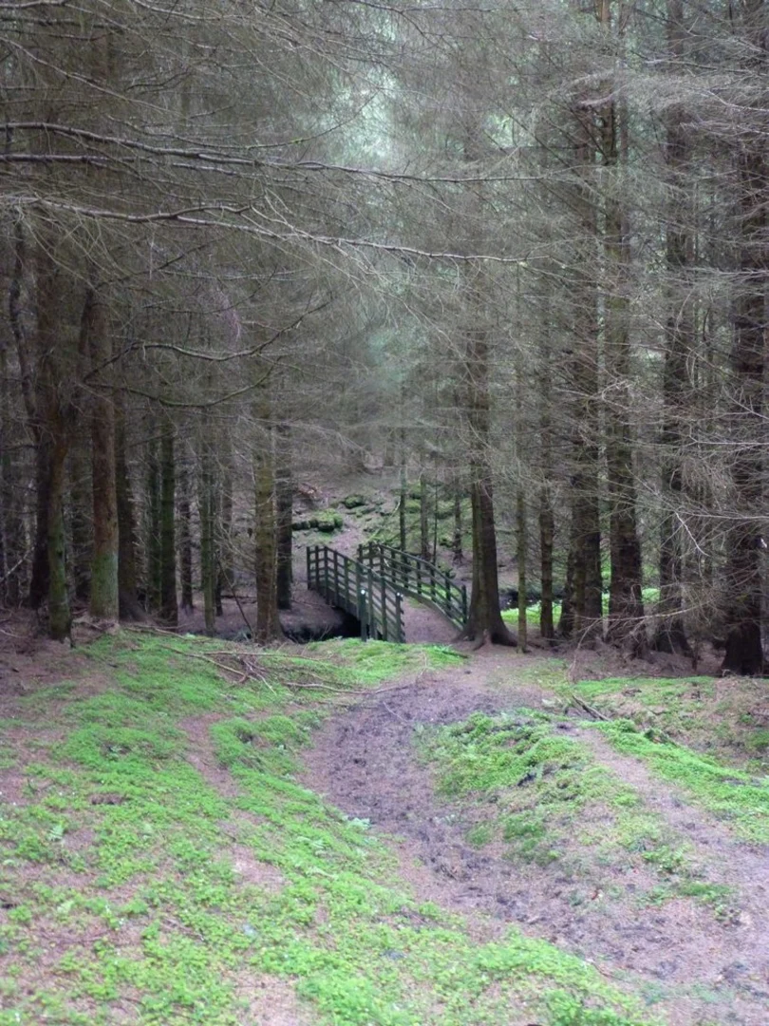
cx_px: 384
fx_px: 1155
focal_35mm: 39
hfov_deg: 36.8
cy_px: 513
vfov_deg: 47.9
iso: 640
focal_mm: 6.9
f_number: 3.9
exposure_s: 1/60
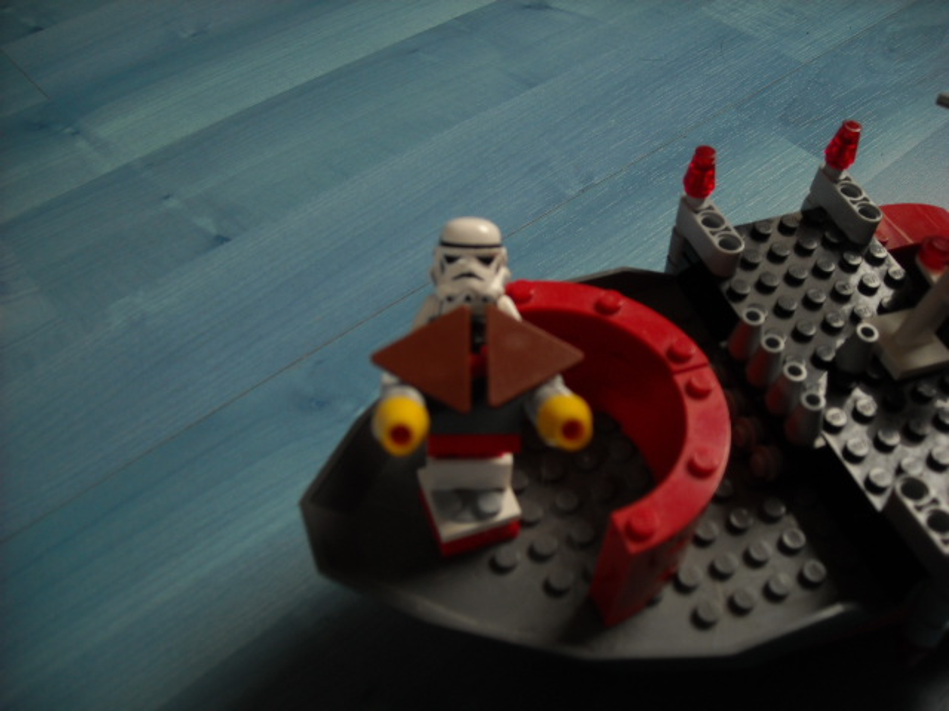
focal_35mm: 35
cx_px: 474
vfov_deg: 40.7
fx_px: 960
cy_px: 356
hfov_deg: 52.6
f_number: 2.8
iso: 87
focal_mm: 5.7
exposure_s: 1/60
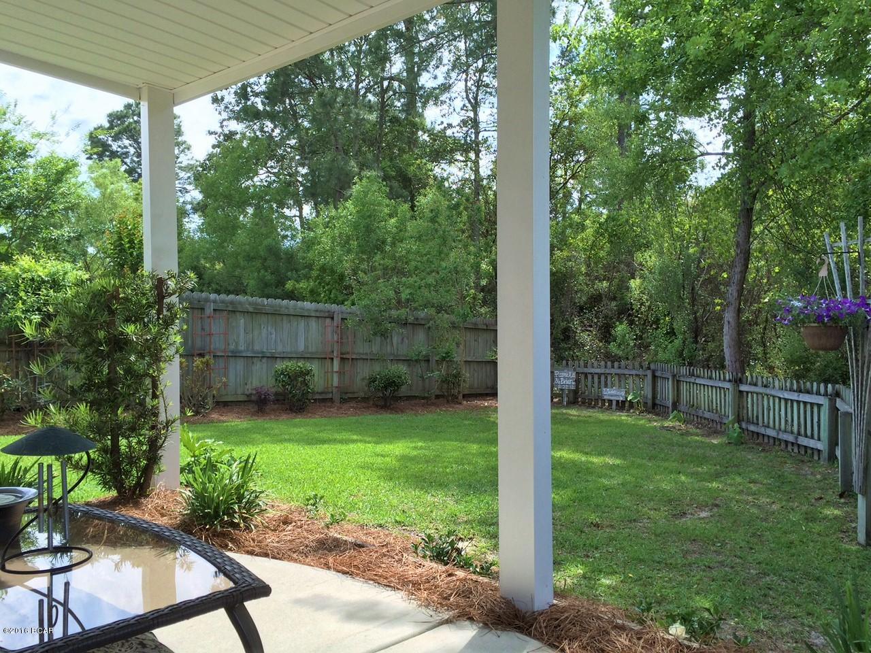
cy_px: 326
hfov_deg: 60.0
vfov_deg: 46.8
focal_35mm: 30
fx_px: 755
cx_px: 436
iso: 32
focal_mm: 4.12
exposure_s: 1/805
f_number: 2.2
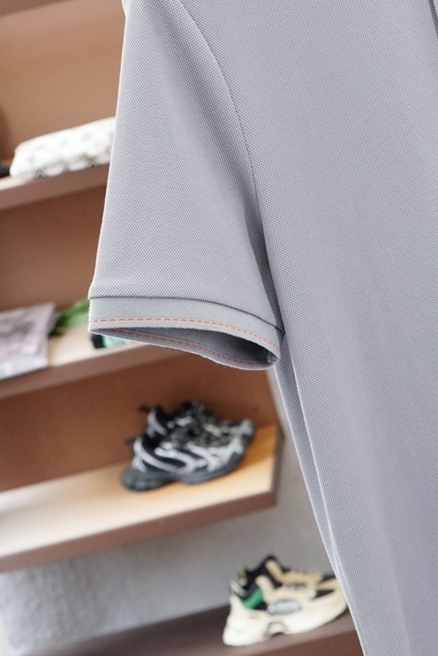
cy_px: 313
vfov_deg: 23.9
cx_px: 464
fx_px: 1550
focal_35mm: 85
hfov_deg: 15.7
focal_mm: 26
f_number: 4
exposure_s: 1/250
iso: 1000
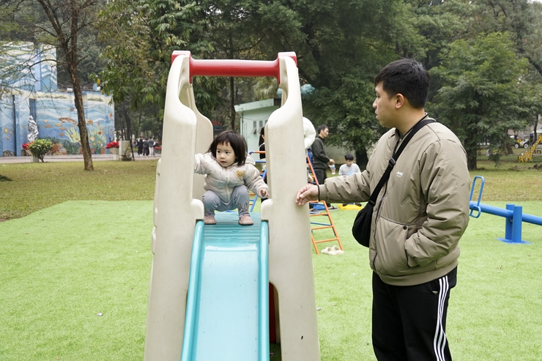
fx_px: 587
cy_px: 180
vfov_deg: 34.2
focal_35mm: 39
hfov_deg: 49.6
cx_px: 271
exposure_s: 1/125
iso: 250
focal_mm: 26.6
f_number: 5.6
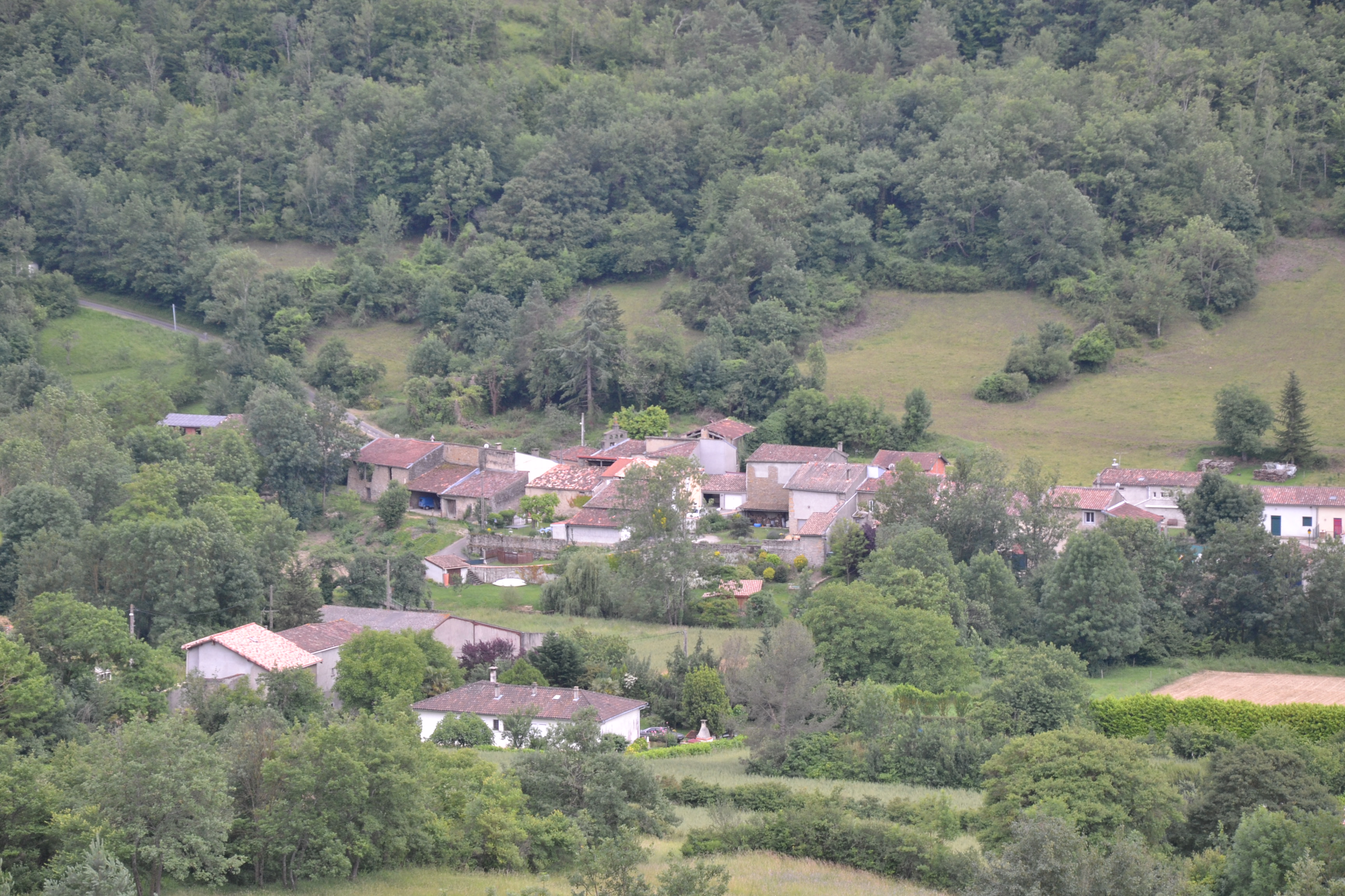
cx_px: 672
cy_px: 448
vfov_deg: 9.9
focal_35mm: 138
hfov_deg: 14.9
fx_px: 5155
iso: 400
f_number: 5.6
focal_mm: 92
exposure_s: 1/160
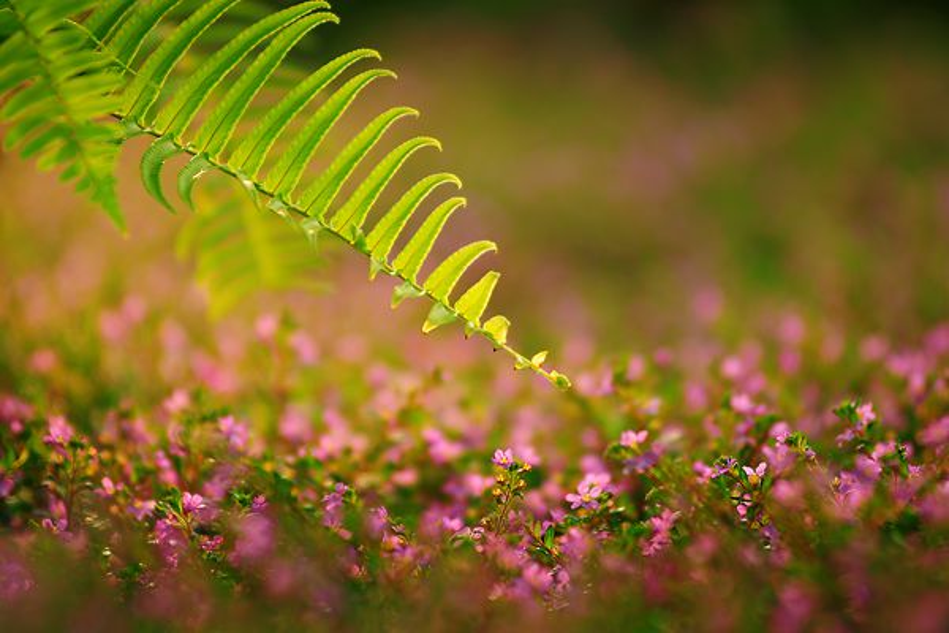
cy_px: 316
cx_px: 474
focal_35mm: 300
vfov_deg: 4.6
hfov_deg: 6.9
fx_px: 7908
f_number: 3.5
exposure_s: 1/250
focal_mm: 200
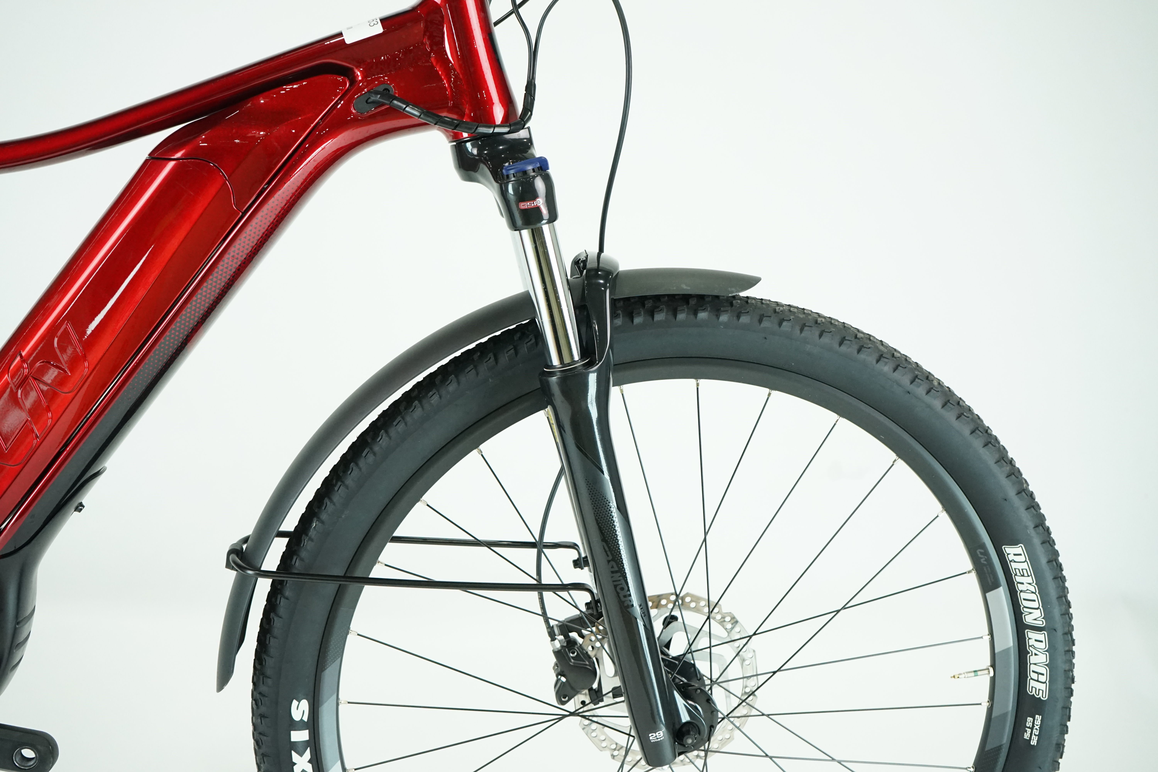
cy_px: 386
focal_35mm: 38
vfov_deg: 35.1
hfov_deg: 50.7
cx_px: 579
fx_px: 1222
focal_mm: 38
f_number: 6.3
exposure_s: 1/200
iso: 3200
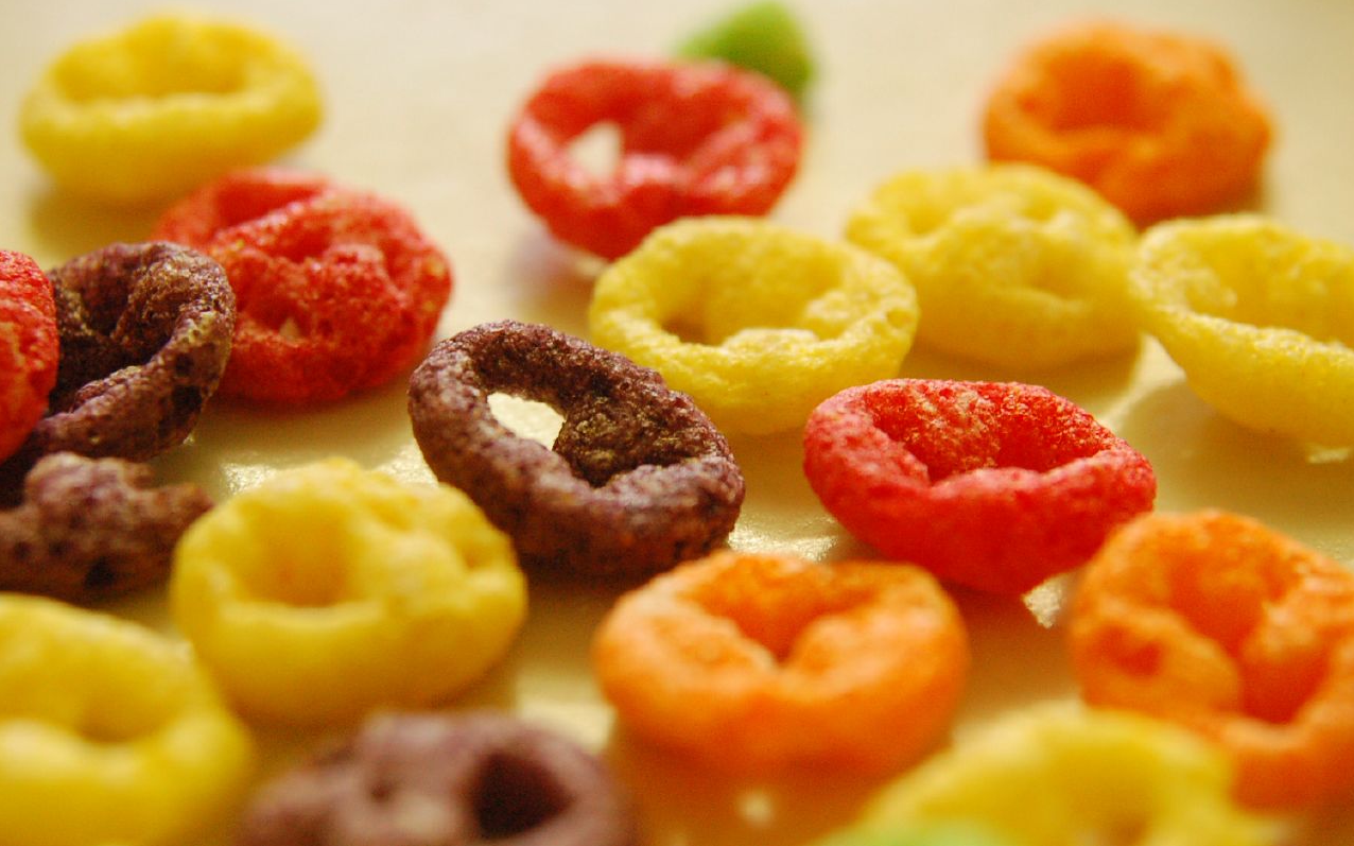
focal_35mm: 95
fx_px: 3505
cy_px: 396
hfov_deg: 21.9
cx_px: 677
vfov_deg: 13.8
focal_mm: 62
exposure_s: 1/25
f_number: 7.1
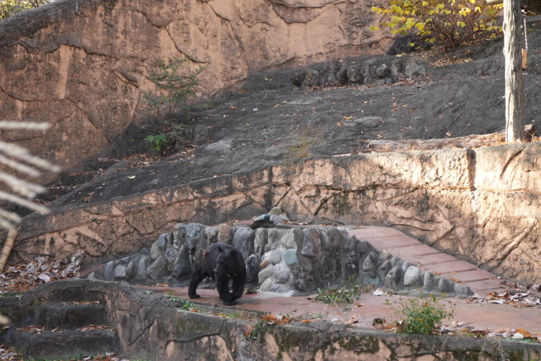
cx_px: 269
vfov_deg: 25.3
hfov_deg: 37.2
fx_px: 804
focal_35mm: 54
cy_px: 182
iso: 1000
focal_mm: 35
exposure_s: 1/250
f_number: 7.1
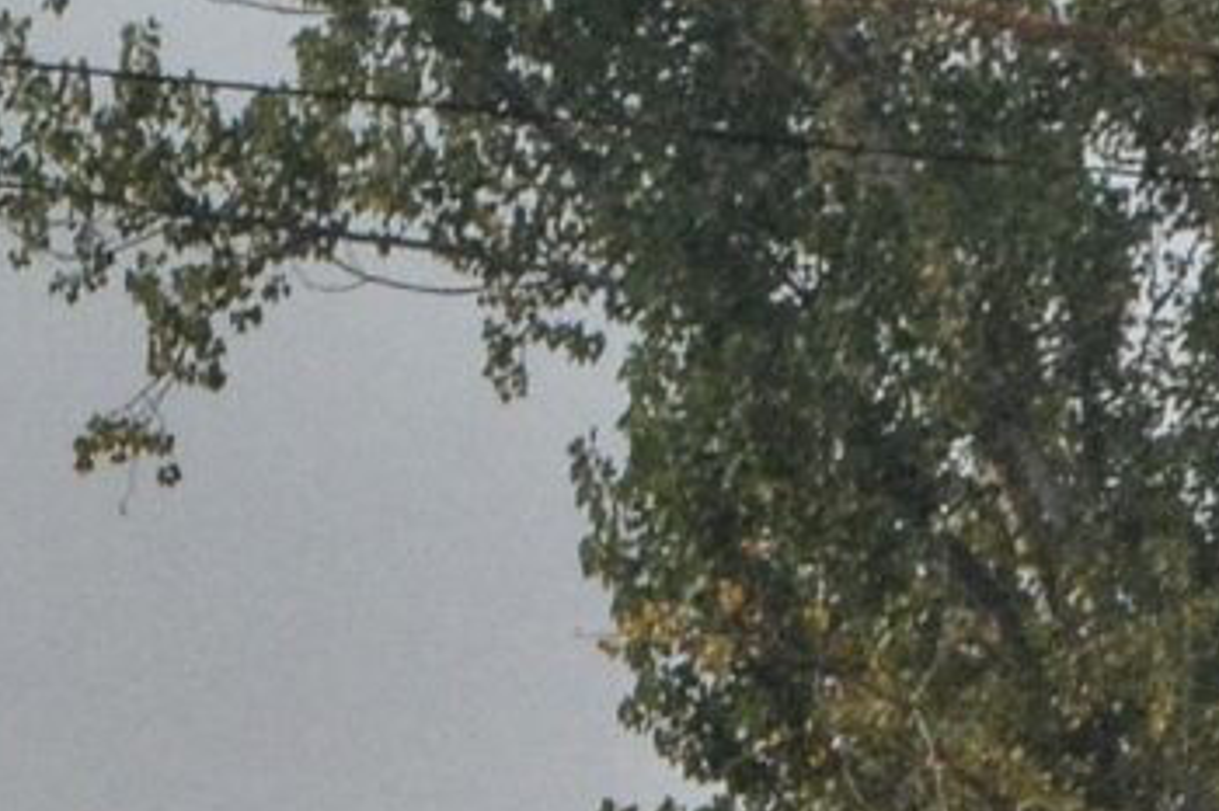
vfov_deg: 4.0
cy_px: 2623
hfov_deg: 6.3
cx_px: 240
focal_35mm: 329
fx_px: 11135
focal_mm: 30
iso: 800
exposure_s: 1/800
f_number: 14
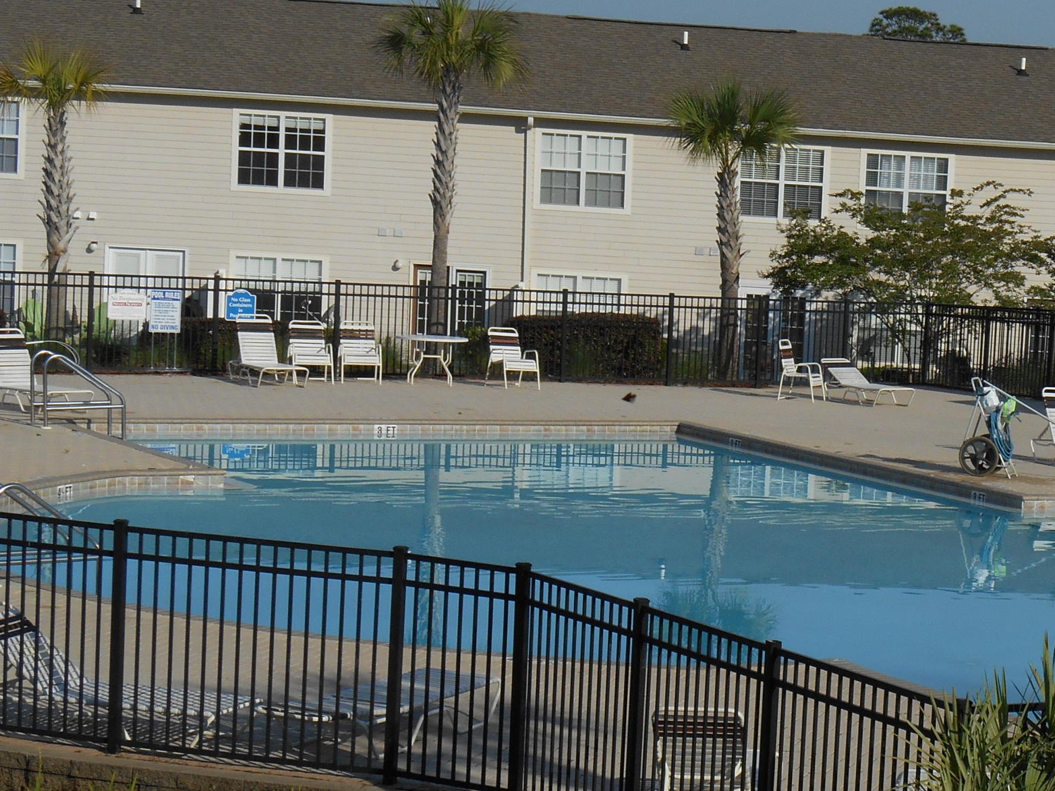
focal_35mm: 117
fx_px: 3566
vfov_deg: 12.6
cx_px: 928
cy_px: 525
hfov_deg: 16.6
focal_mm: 10.9
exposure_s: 1/1250
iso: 80
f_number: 4.4
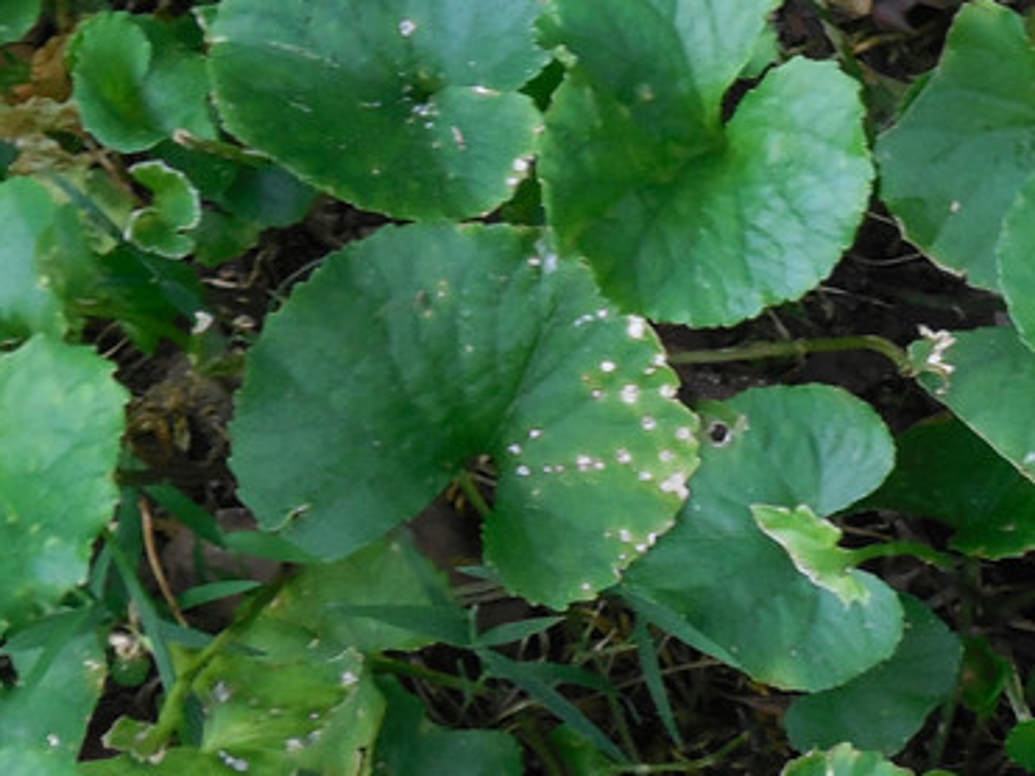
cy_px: 240
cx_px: 916
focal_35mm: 138
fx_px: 4125
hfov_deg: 14.2
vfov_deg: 10.7
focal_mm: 8.7
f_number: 4
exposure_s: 1/20
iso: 400
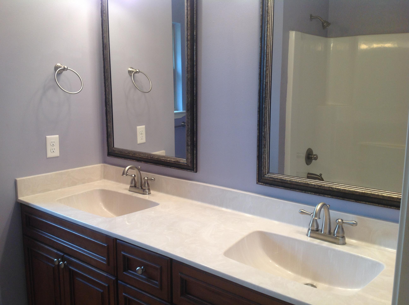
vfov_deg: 40.6
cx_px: 204
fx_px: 413
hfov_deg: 52.7
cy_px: 152
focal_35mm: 35
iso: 64
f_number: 2.4
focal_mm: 4.28
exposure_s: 1/30
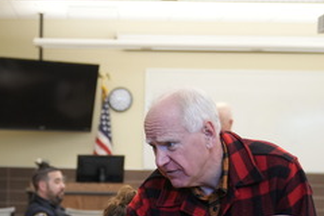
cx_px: 76
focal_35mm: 91
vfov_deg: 14.6
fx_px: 819
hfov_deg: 22.1
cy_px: 244
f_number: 2.8
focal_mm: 39
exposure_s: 1/200
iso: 1600
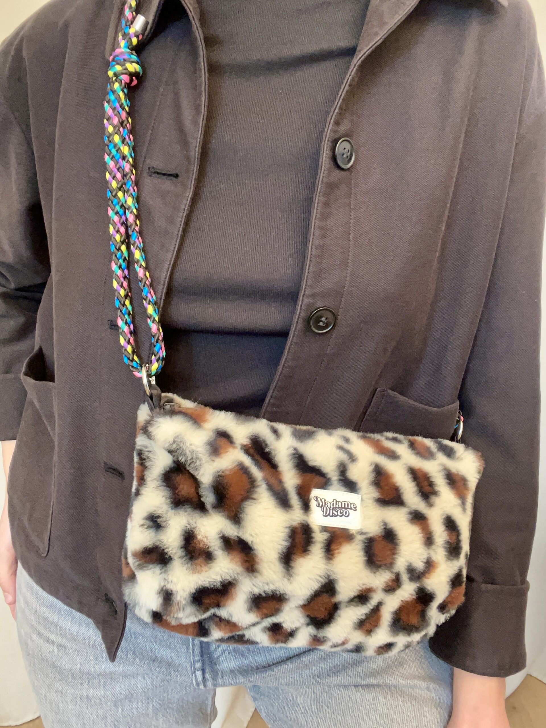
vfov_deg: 60.0
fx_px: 631
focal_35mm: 30
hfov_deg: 46.8
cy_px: 364
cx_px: 273
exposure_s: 1/50
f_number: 2.2
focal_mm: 2.71
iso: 320
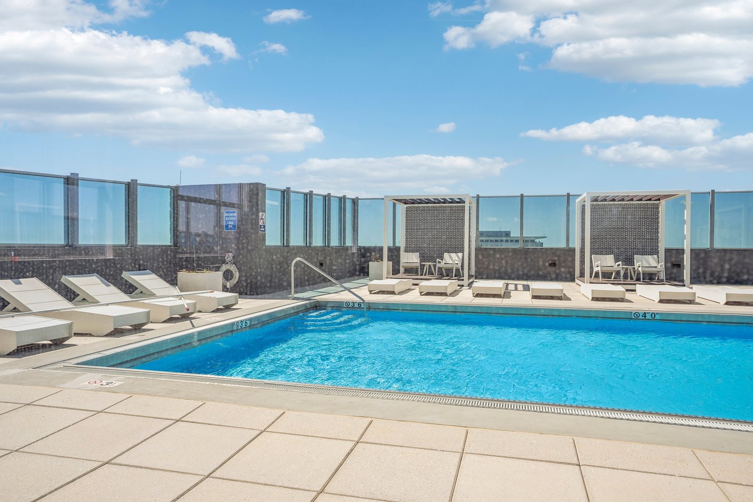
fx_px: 502
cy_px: 251
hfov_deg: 73.7
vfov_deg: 53.1
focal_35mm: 24
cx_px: 376
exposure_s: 1/500
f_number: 8
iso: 400
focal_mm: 24
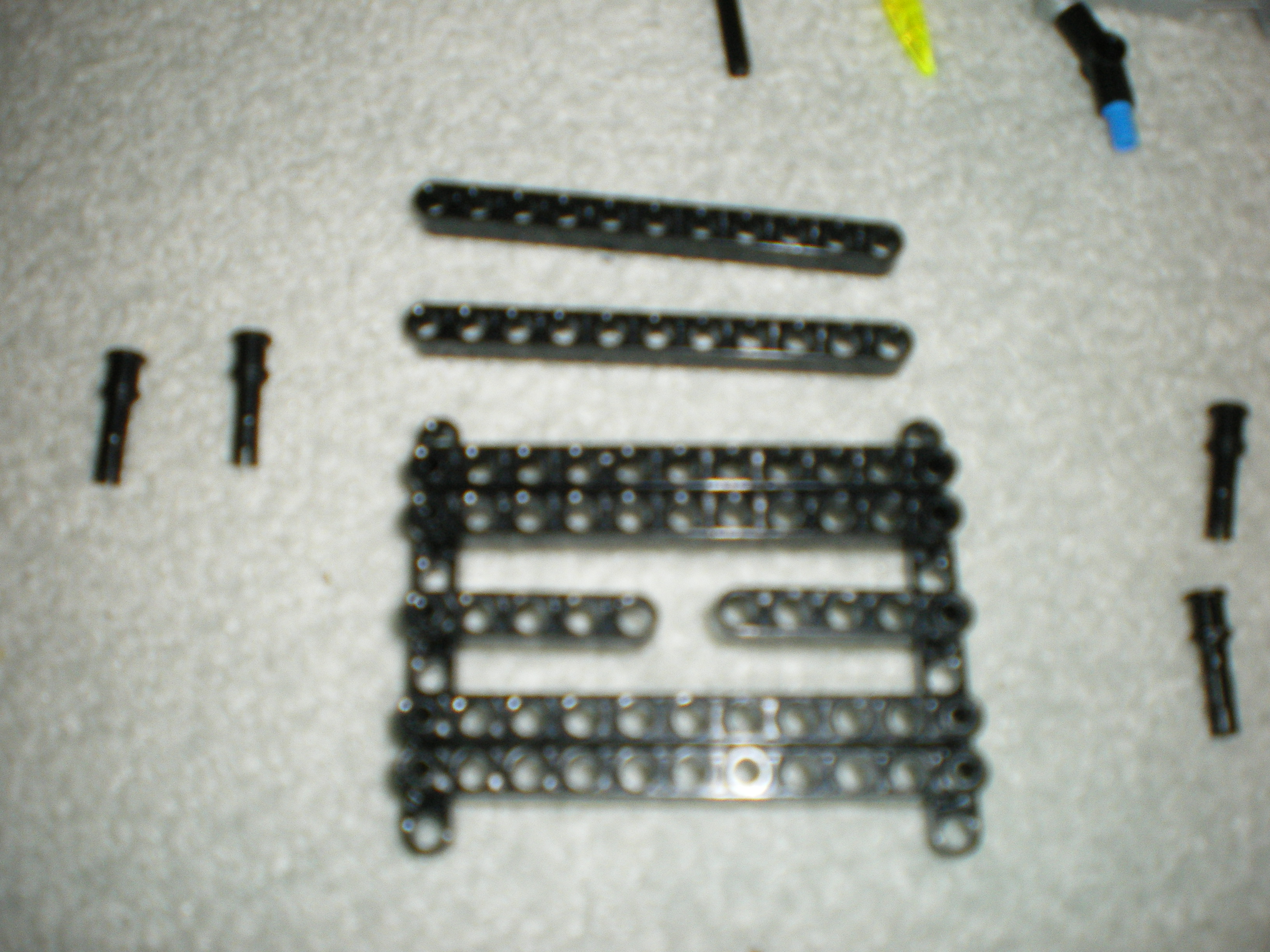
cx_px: 635
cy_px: 476
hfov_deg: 51.4
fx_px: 1321
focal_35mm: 36
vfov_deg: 39.7
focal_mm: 6.3
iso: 200
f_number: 3.1
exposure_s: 1/50
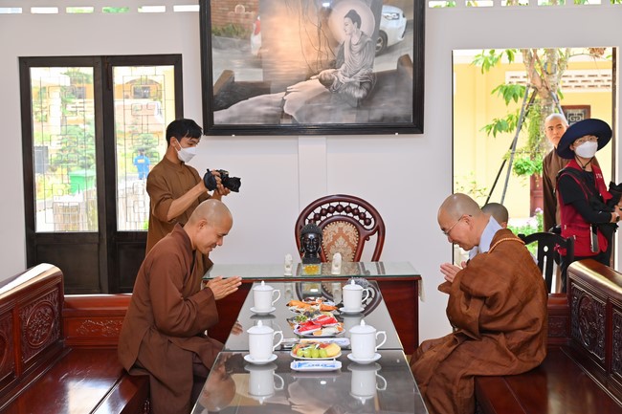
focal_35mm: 50
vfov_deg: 27.0
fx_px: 864
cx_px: 311
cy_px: 207
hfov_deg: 39.6
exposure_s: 1/160
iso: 640
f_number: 5.6
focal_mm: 50
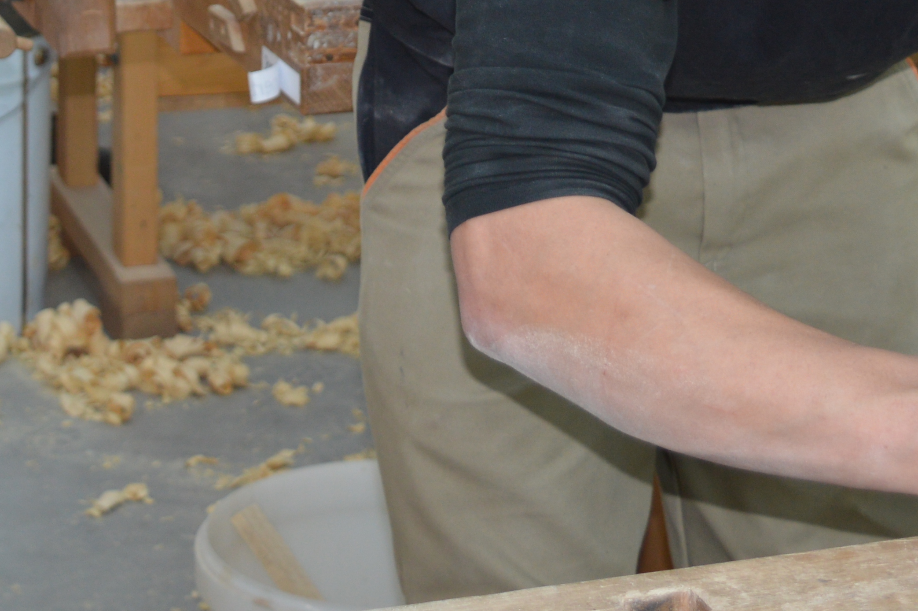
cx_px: 308
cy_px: -185
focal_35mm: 125
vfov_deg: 10.7
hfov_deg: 16.3
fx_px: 3196
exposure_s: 1/125
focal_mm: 29
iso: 250
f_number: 4.2
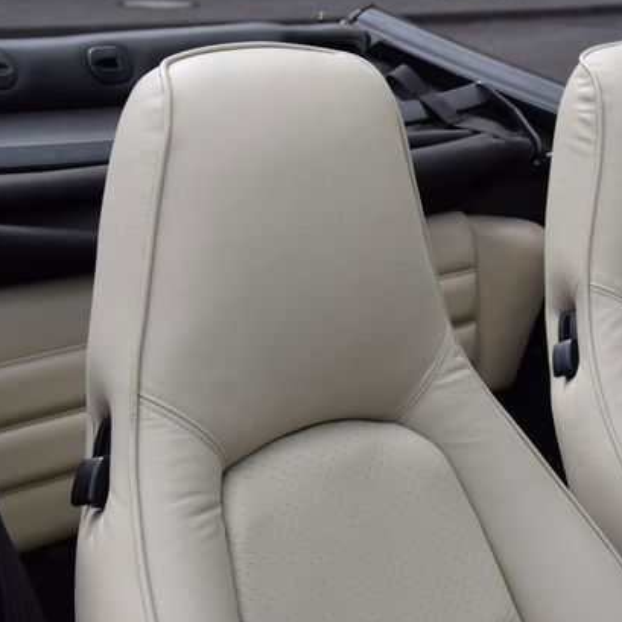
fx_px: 1704
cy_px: 370
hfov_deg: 20.6
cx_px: 432
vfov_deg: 20.7
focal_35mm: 84
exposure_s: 1/160
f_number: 6.3
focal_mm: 35
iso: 100
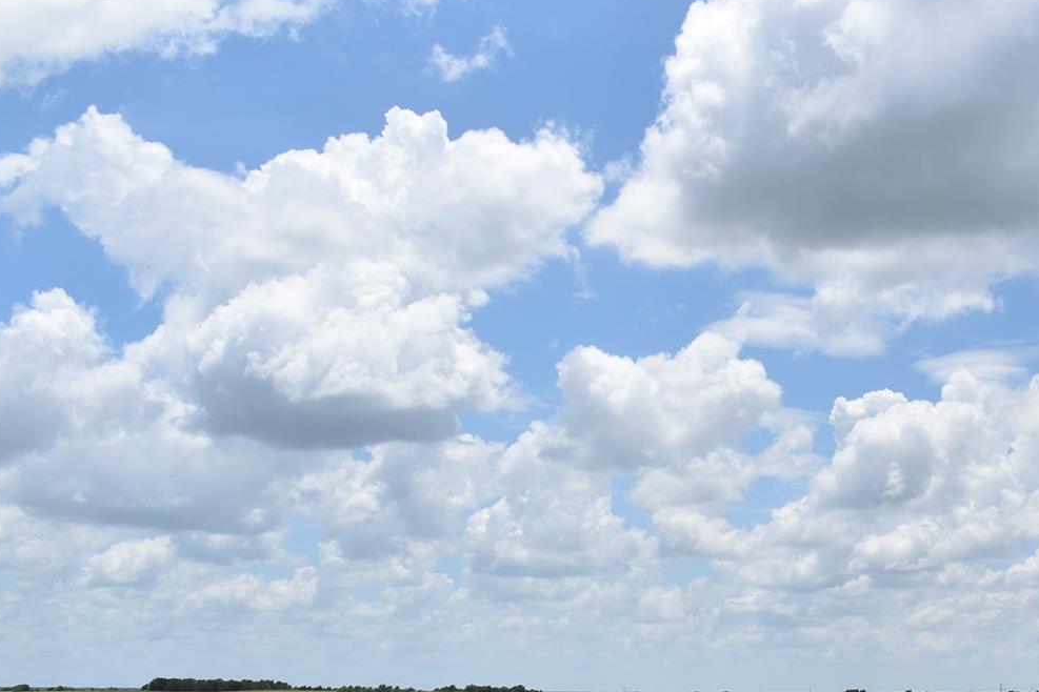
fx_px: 1616
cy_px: 518
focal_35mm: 56
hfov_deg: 34.2
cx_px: 877
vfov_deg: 23.9
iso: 100
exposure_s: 1/400
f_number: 10
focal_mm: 18
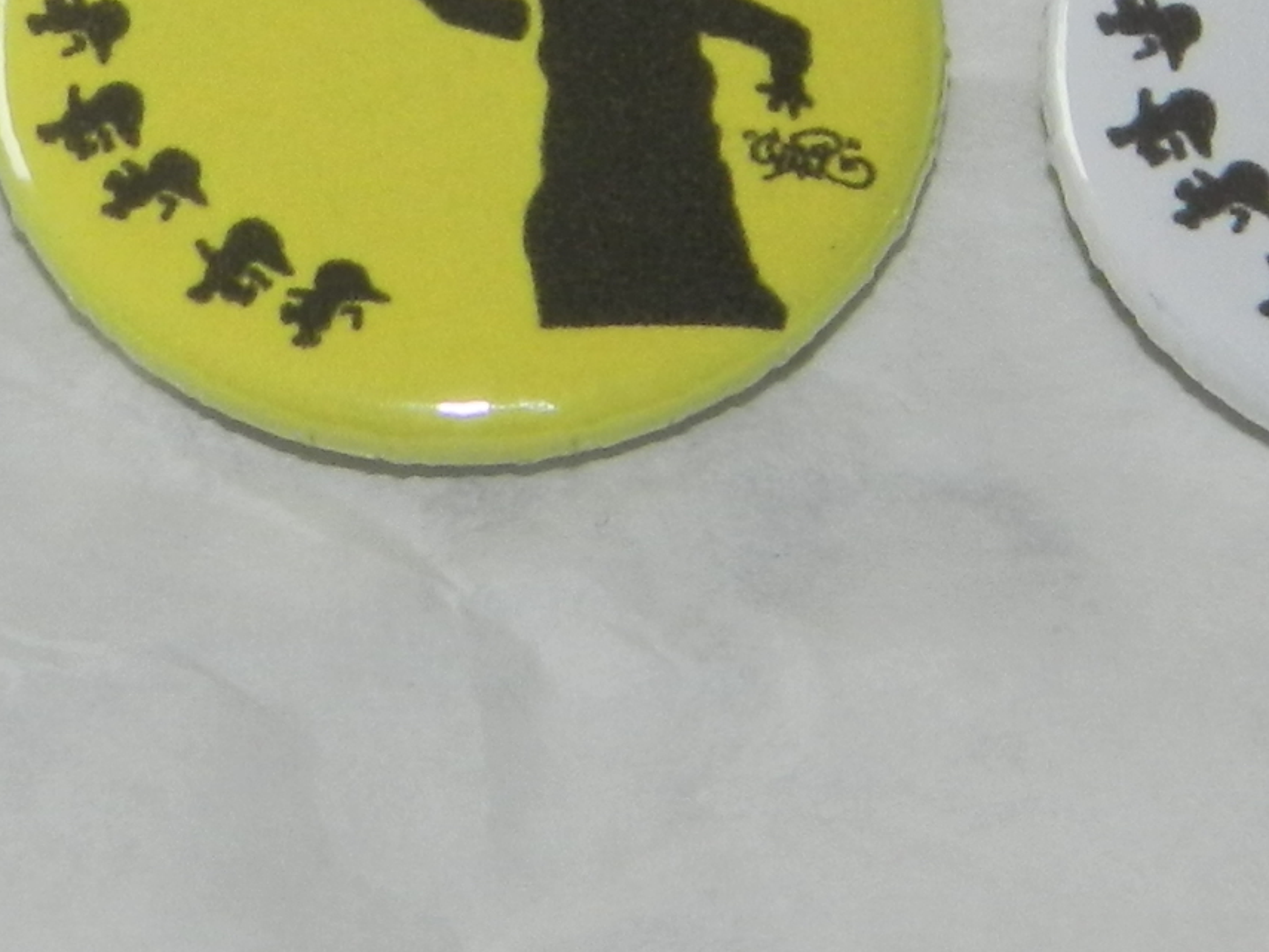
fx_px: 10636
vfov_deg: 5.1
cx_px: 993
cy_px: -676
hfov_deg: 6.8
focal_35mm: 290
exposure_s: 1/30
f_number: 6.3
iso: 200
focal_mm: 13.5
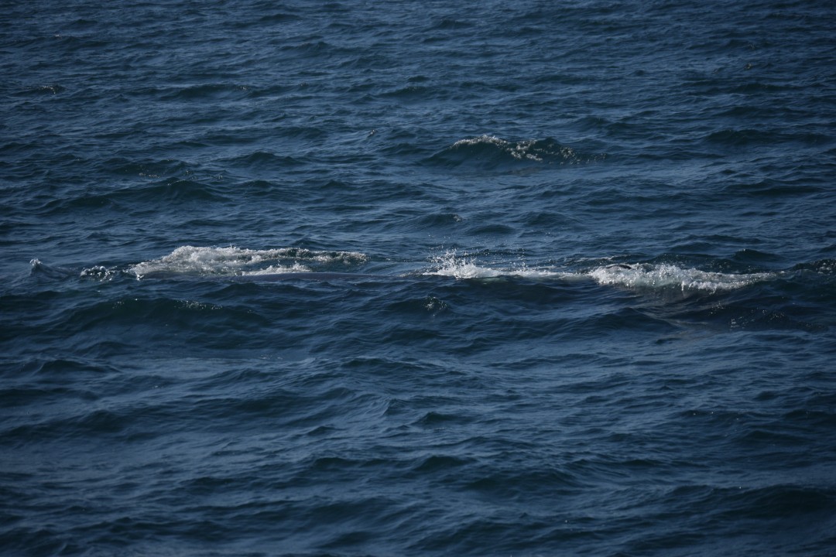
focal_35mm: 195
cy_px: 278
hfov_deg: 10.5
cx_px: 418
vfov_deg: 7.0
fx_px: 4528
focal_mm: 130
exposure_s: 1/4000
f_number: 5
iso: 200
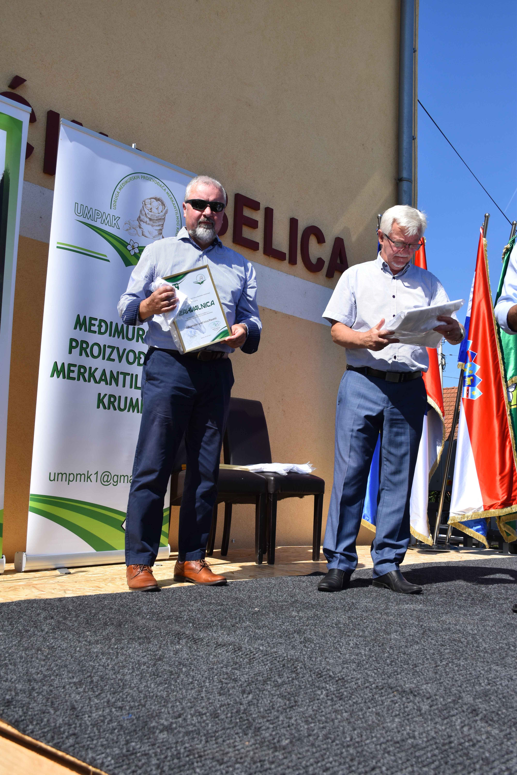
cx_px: 258
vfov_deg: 55.1
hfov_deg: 38.4
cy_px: 388
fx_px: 743
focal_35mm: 34
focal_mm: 23
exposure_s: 1/2000
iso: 400
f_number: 7.1
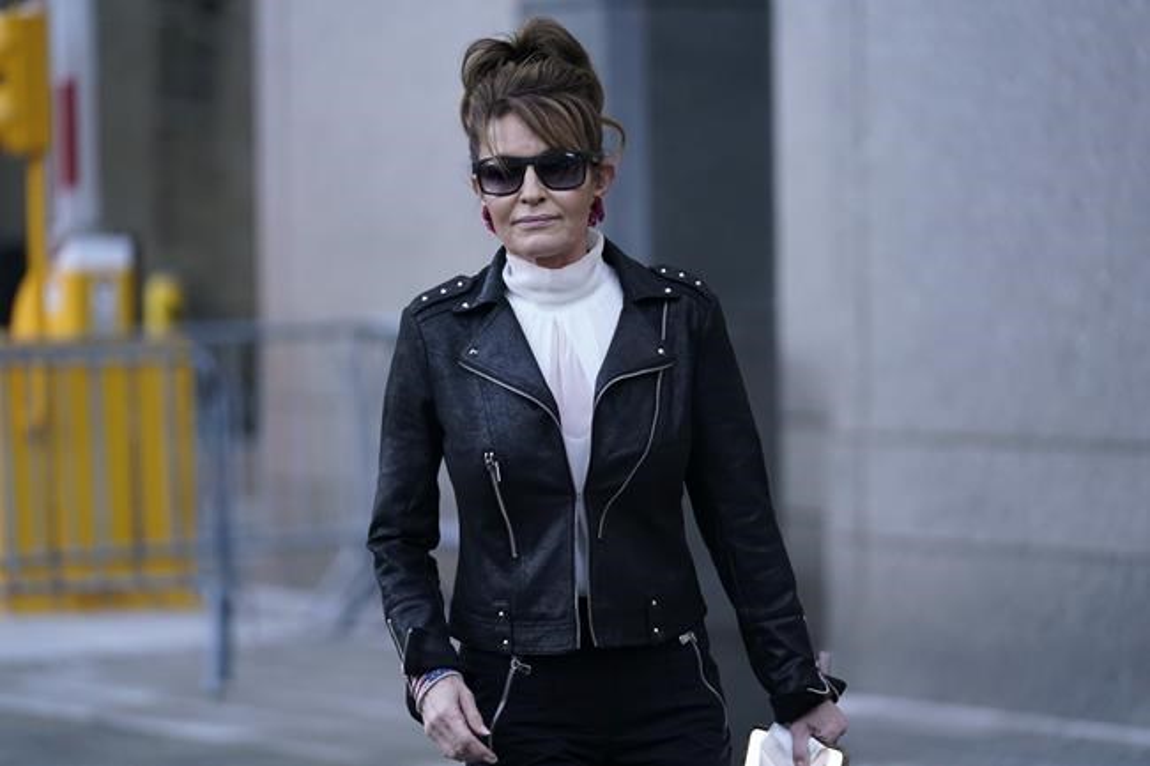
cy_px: 383
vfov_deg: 9.1
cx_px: 575
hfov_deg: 13.7
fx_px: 4790
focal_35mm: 150
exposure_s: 1/750
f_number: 2.8
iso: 3200
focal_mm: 150
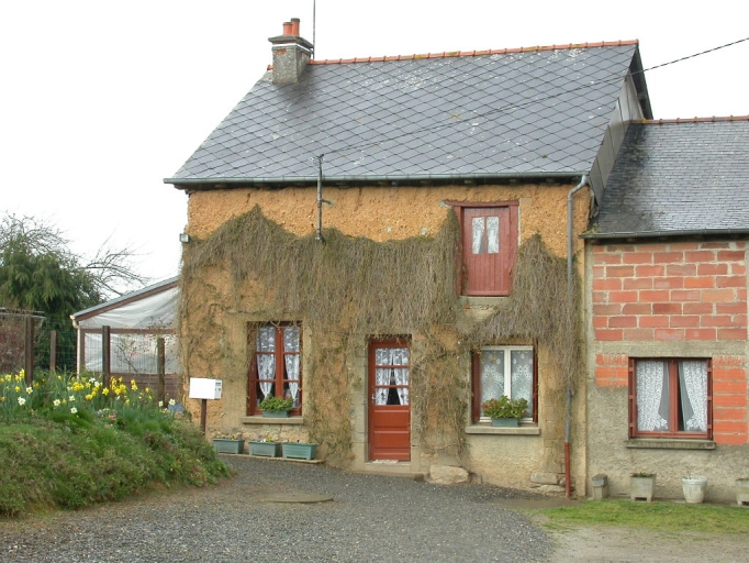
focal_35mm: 66
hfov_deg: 29.4
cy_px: 282
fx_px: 1429
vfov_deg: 22.3
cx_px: 374
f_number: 5.2
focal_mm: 13.8
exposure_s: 1/168
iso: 100
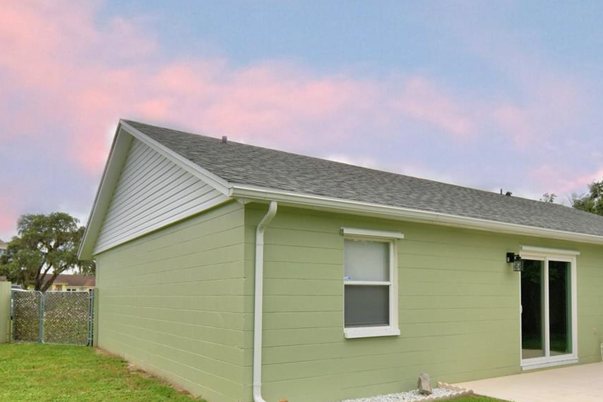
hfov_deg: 65.0
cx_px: 355
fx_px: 469
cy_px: 278
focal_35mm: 28
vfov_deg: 45.5
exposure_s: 1/1000
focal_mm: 10
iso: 100
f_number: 4.5
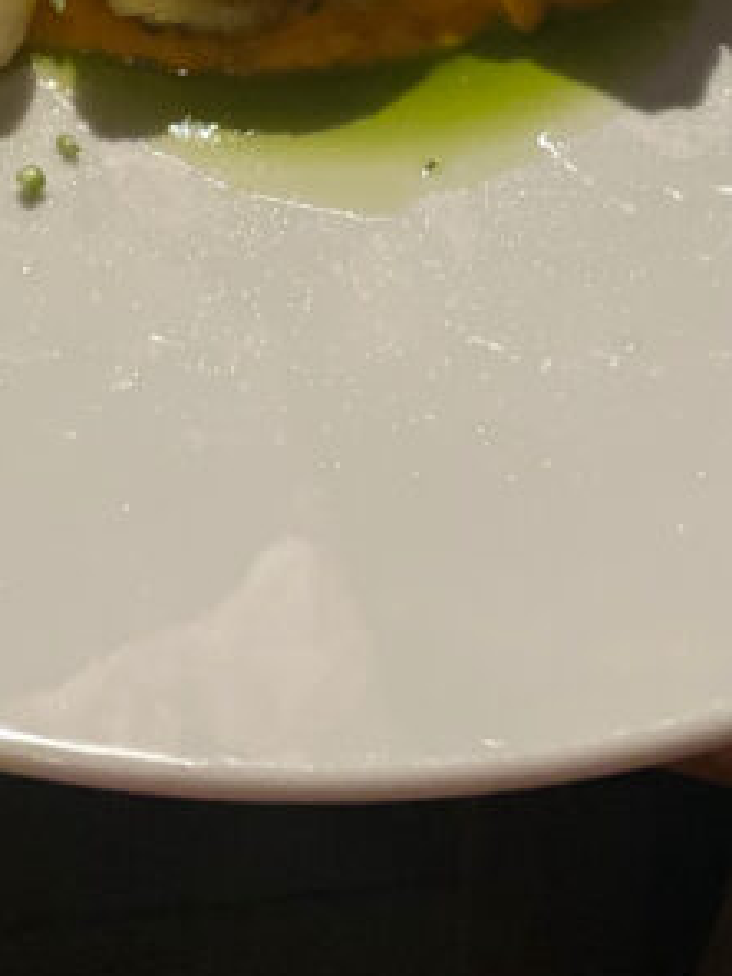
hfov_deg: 16.4
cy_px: -214
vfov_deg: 20.3
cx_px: 392
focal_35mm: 90
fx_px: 2538
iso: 500
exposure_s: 1/41
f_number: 1.6
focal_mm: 4.2
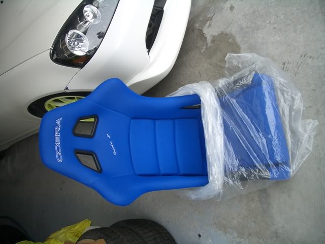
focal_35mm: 35
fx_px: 329
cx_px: 162
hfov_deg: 52.6
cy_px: 122
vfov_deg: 40.7
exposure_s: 1/320
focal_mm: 5.8
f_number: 2.6
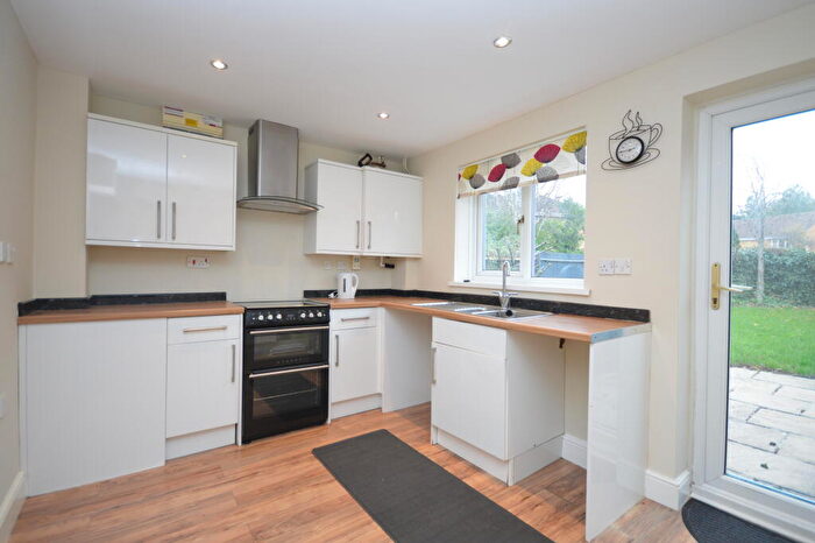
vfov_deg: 77.3
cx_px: 408
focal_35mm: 15
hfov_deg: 100.4
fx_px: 339
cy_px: 272
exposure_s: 1/60
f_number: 4
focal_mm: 10
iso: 560
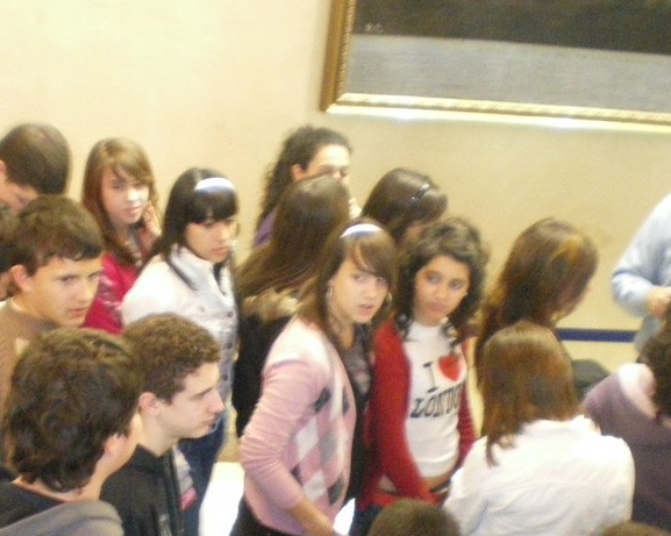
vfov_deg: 19.2
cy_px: 512
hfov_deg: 24.3
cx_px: 201
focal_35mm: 78
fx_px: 1548
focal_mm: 6.3
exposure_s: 1/10
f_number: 3.1
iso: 800
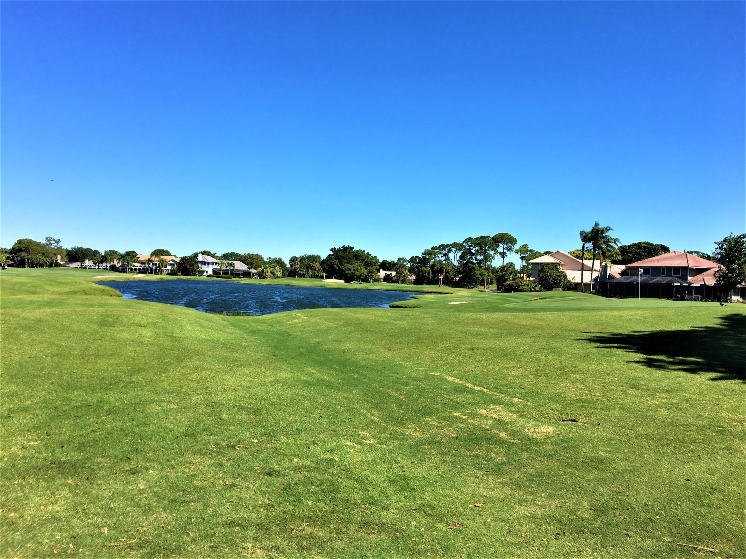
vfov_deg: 48.2
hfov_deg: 61.7
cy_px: 280
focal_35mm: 29
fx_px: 625
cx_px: 373
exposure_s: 1/1709
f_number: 2.2
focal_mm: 4.15
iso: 25
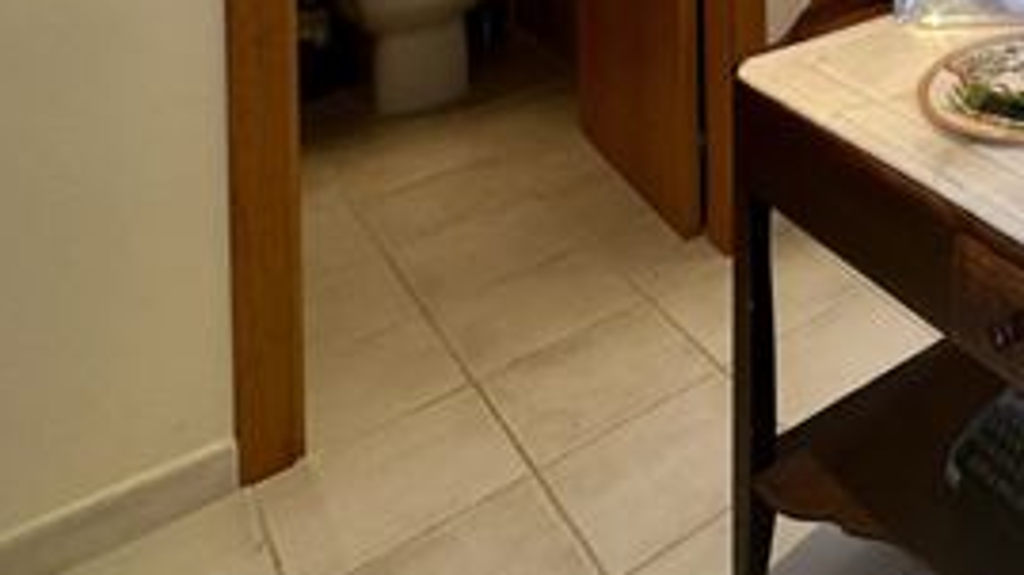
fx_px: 1086
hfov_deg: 39.3
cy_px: -373
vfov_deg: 22.2
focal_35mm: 40
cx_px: 1178
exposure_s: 1/100
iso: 40
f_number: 2.2
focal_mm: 2.22
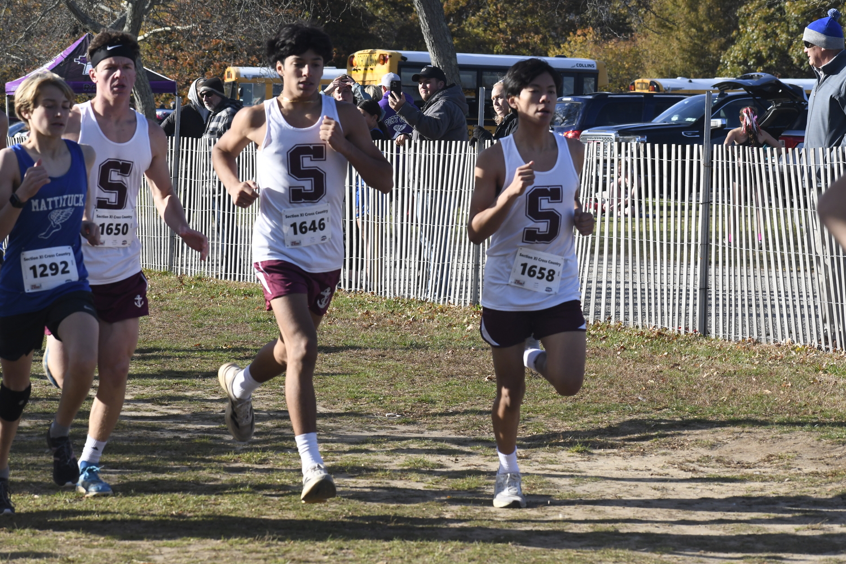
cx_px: 423
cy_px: 282
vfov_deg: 8.7
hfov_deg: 13.1
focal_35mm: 157
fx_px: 3689
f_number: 10
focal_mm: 105
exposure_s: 1/1600
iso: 1000
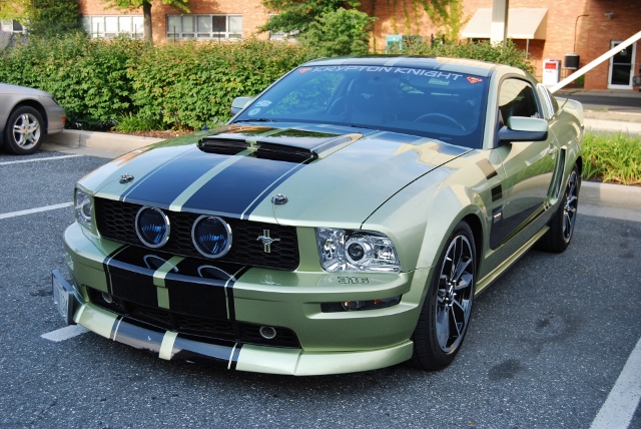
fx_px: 829
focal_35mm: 46
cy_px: 214
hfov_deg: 42.3
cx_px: 320
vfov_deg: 29.0
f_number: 5.6
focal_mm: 31
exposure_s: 1/125
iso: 125
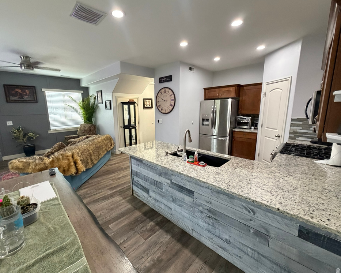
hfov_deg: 96.5
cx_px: 154
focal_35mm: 15
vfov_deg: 84.0
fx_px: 151
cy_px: 133
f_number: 2.2
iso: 500
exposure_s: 1/60
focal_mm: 2.22
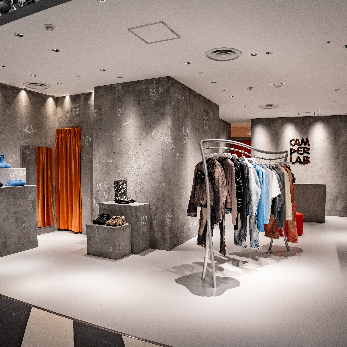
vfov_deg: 60.9
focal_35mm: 26
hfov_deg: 60.7
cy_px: 173
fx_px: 295
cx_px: 197
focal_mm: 20
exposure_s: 1/125
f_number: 4.5
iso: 1250
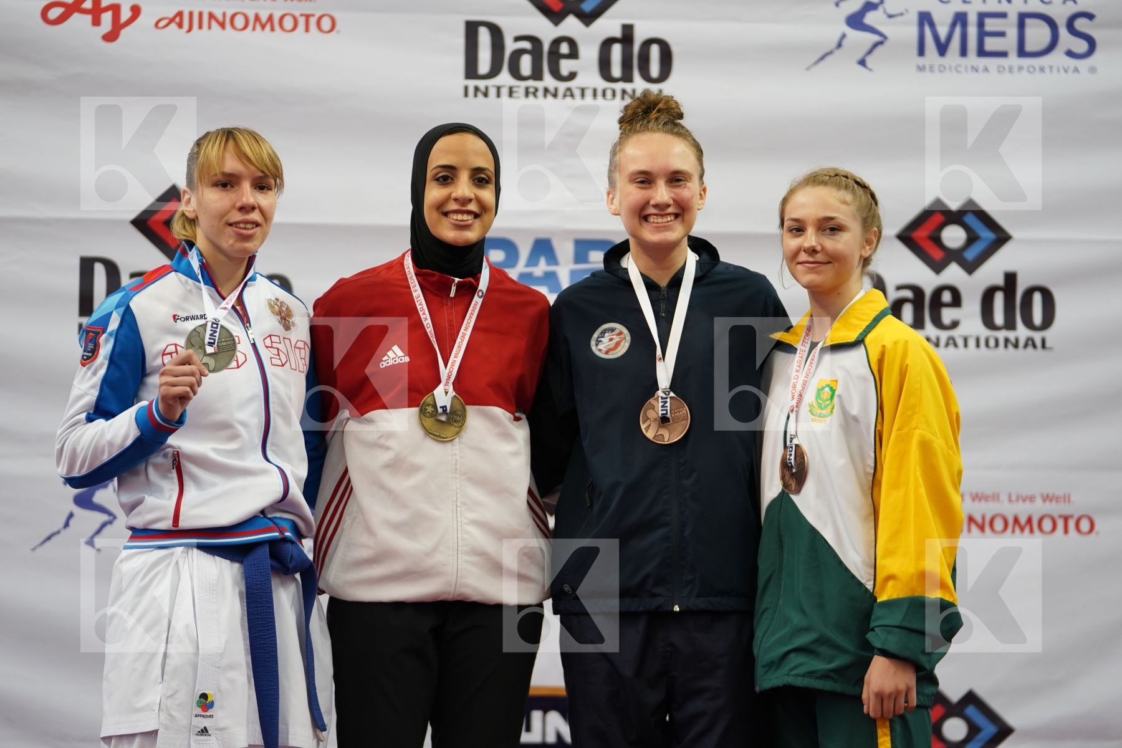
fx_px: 3740
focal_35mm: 120
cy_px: 374
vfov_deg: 11.4
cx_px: 561
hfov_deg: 17.1
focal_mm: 120
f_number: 2.8
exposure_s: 1/250
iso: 1000
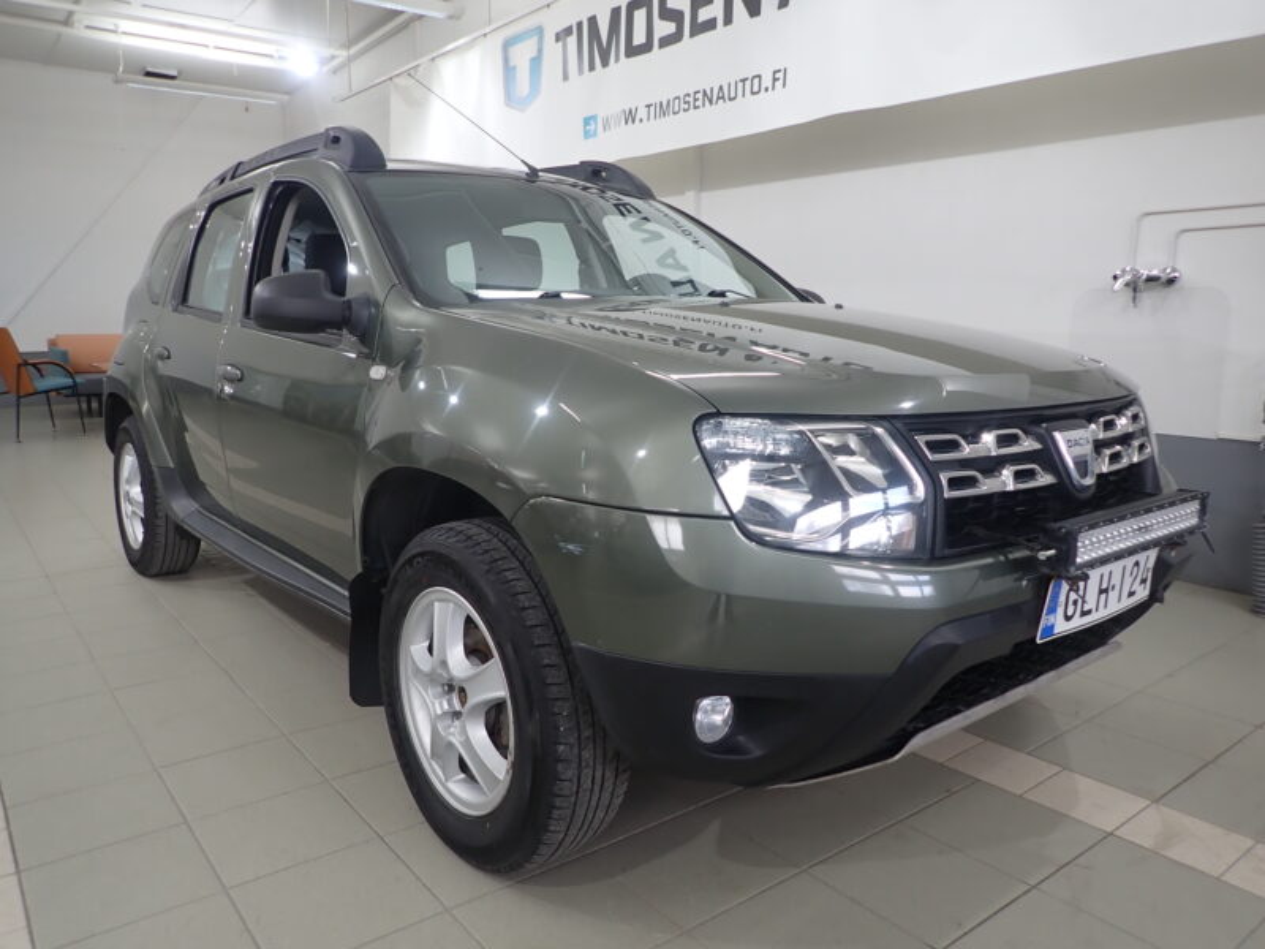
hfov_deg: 69.4
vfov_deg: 54.9
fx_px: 914
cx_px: 632
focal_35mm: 25
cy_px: 474
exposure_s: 1/60
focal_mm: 4.5
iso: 100
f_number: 2
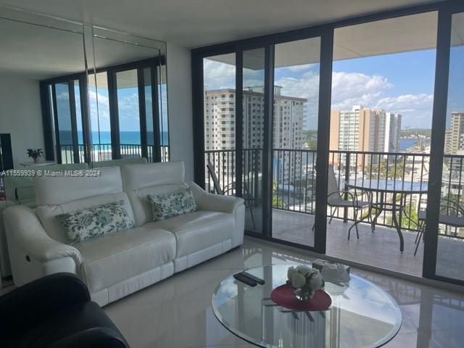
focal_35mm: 26
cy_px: 174
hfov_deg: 67.3
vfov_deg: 53.1
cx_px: 232
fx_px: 349
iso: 50
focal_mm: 5.1
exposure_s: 1/816
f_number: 1.6
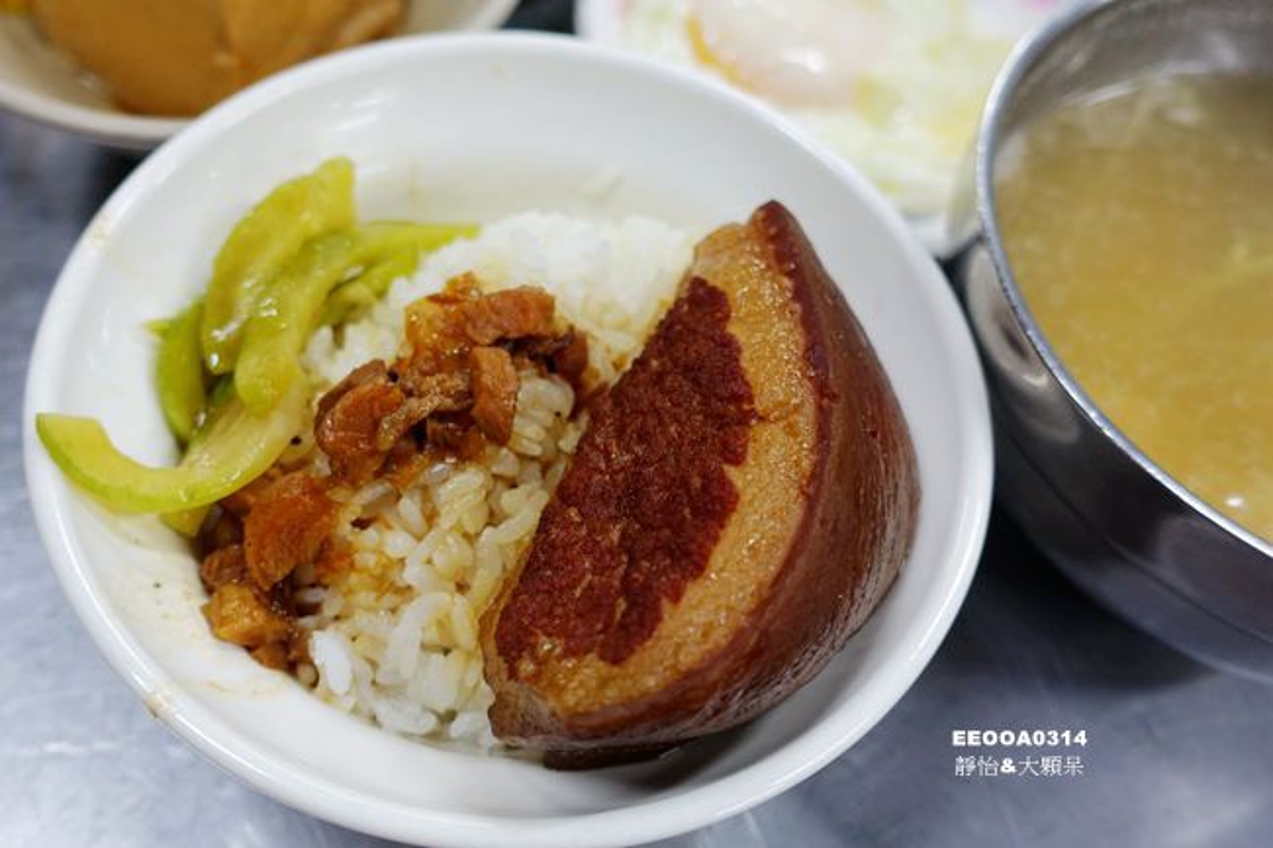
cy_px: 424
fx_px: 1131
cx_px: 636
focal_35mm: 32
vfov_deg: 41.1
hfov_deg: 58.7
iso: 320
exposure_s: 1/40
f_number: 2.8
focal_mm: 11.69
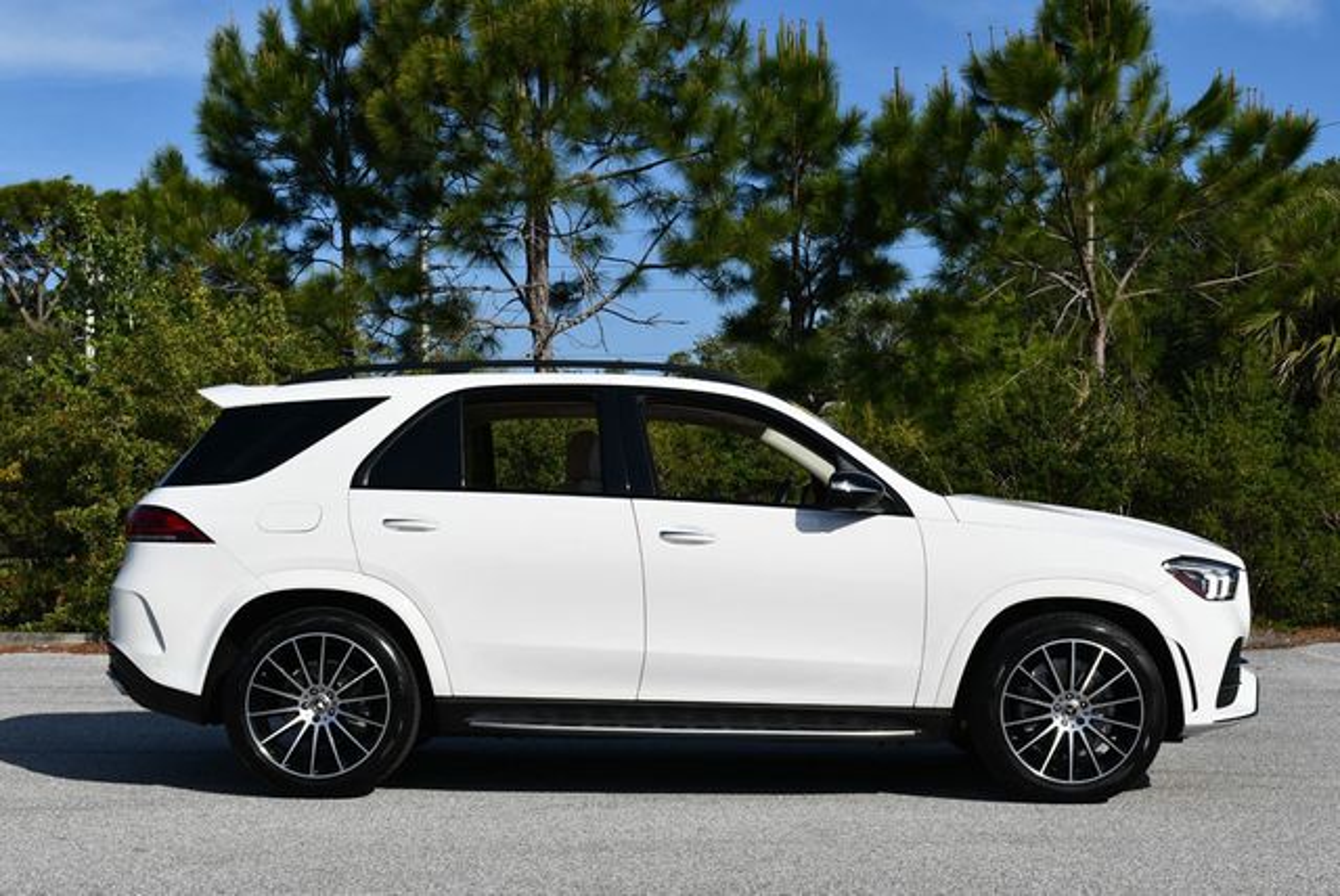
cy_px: 448
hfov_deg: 34.5
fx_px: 2161
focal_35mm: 58
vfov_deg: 23.4
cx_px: 670
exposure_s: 1/320
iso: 100
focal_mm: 29
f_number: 9
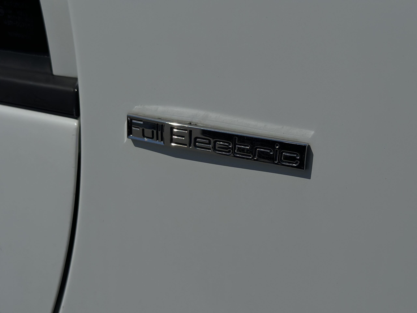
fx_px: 578
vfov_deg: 30.3
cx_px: 208
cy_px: 156
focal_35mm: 48
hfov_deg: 39.7
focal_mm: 6.86
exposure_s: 1/29412
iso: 64
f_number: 1.78
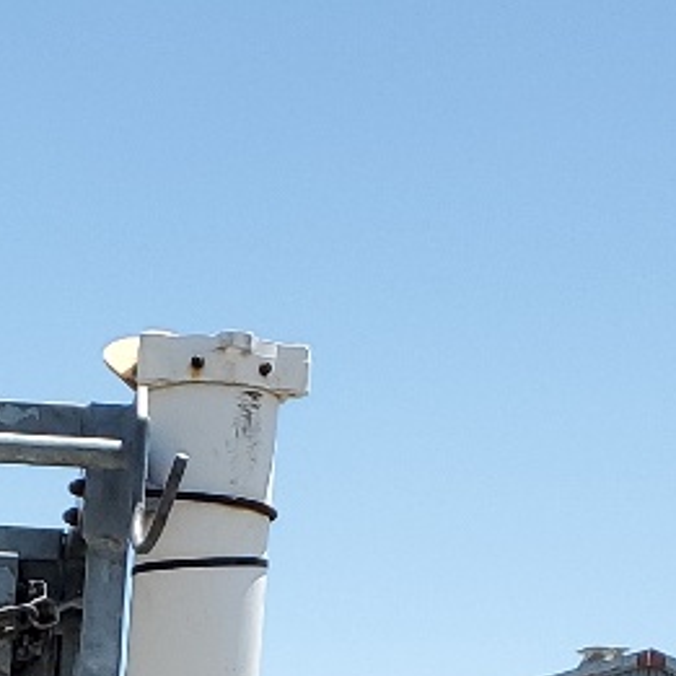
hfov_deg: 12.0
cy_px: 1507
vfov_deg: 10.9
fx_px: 3115
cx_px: -186
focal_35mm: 141
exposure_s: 1/2500
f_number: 1.5
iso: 50
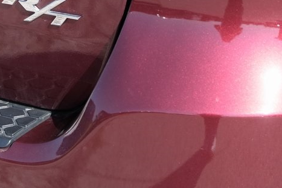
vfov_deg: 7.5
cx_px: 42
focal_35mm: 182
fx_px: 1425
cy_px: 15
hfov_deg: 11.2
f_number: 4.5
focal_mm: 55
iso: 200
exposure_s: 1/400
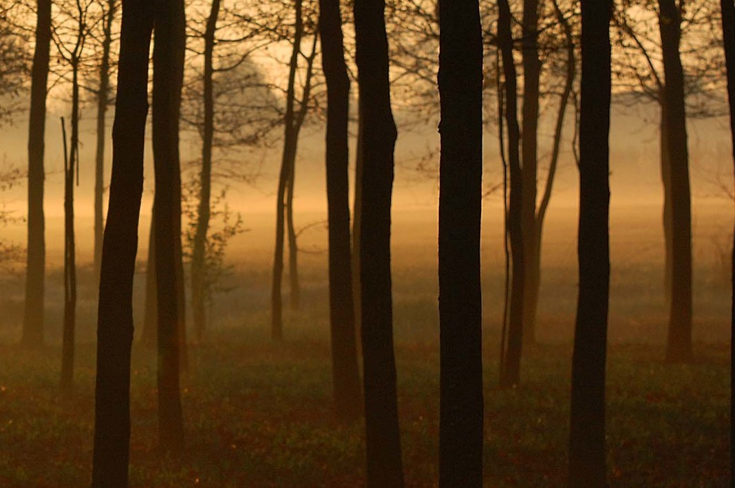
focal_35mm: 236
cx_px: -77
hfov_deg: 8.7
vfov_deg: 5.8
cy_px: 198
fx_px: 4814
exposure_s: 1/320
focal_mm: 70
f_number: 6.3
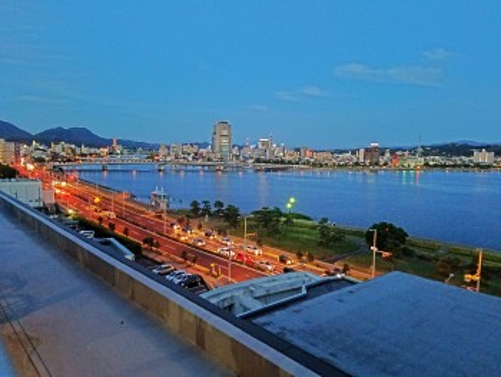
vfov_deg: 53.1
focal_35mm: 26
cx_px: 250
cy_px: 188
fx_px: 377
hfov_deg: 67.3
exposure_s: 1/10
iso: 320
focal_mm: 4.2
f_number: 1.7
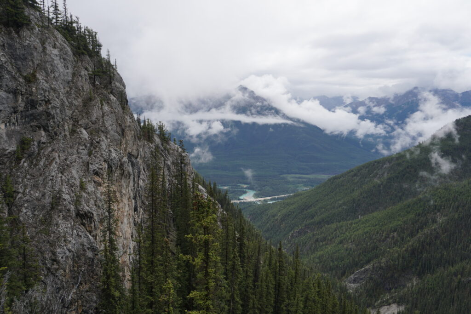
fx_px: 393
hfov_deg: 61.9
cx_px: 236
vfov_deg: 43.6
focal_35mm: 30
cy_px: 157
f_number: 4
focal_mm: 20
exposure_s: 1/1600
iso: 125
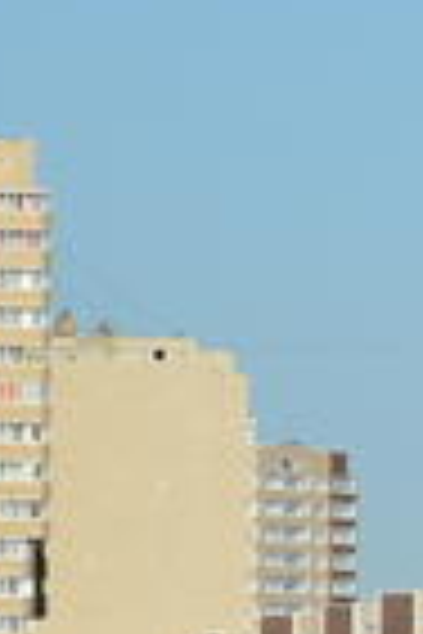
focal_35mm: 972
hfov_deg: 1.4
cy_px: 490
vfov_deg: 2.1
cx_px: 1818
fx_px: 17132
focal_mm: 105
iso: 200
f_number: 9
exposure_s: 1/640
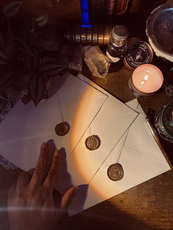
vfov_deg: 67.3
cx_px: 86
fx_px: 173
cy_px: 115
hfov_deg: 53.1
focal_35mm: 26
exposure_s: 1/60
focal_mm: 4.25
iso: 320
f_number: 1.8
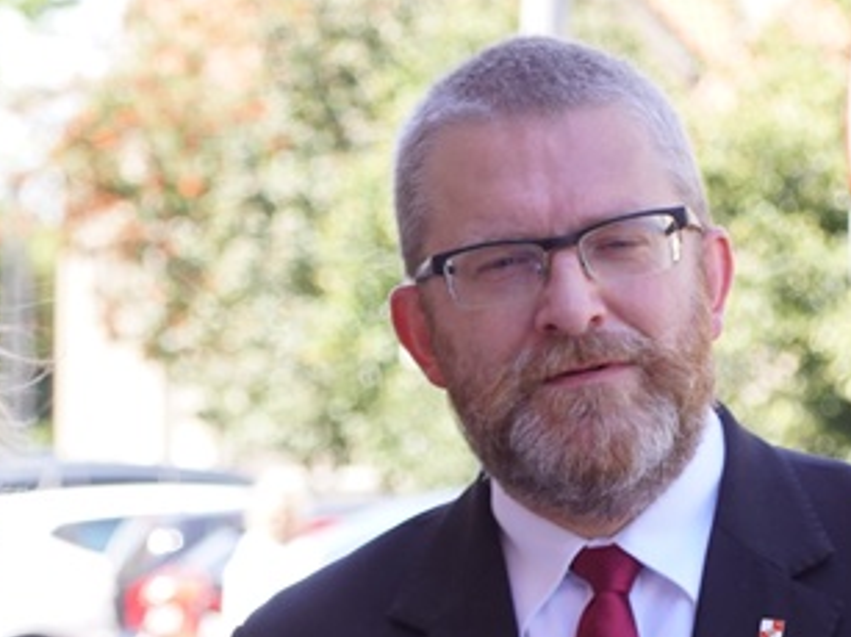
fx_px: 8085
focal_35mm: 329
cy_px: 807
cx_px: 280
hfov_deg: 6.0
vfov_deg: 4.5
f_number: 5.6
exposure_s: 1/160
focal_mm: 70
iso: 320
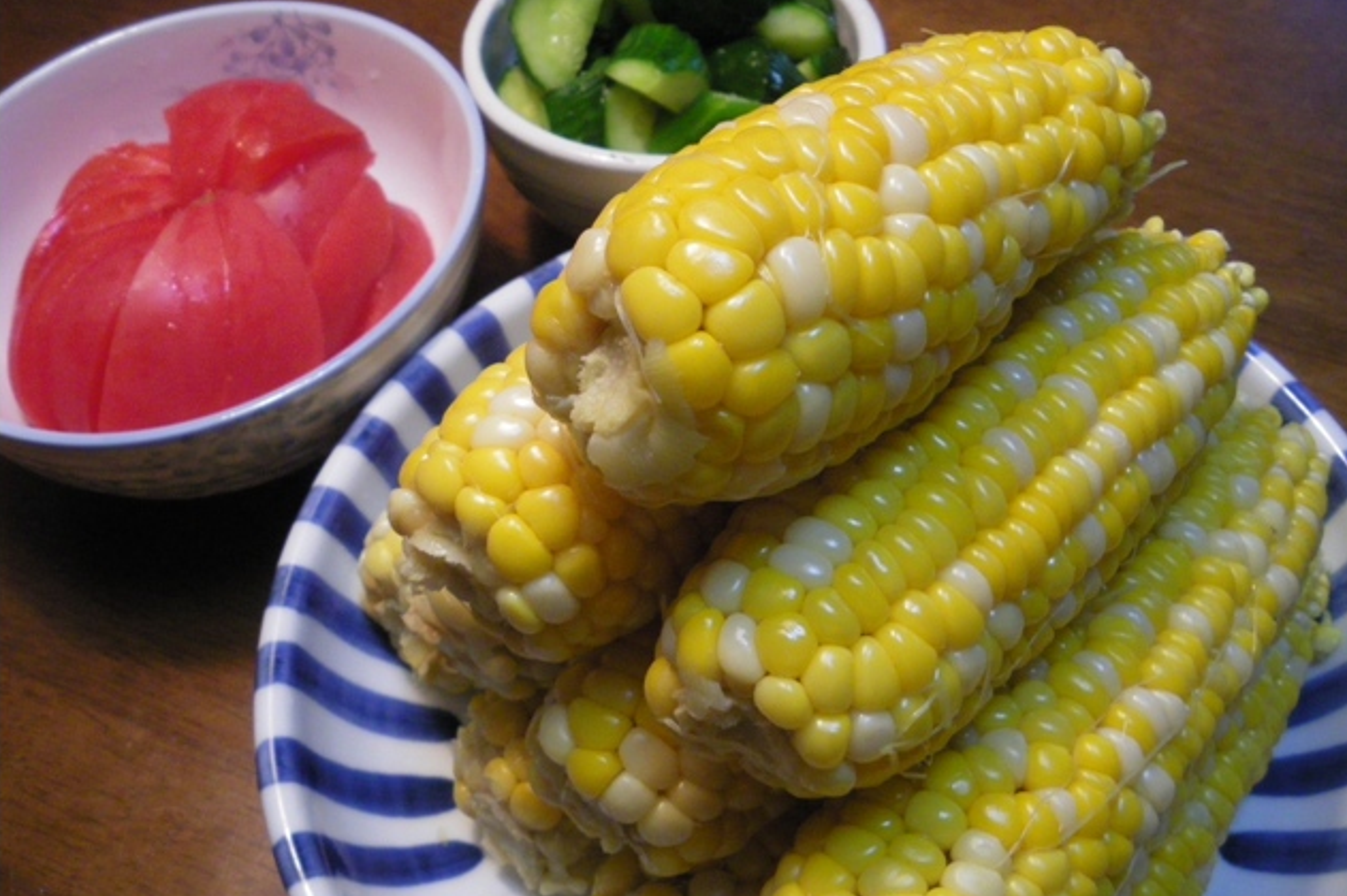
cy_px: 463
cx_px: 679
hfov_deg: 50.7
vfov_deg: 35.0
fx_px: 1421
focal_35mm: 38
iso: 500
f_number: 3.5
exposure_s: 1/50
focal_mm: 6.3
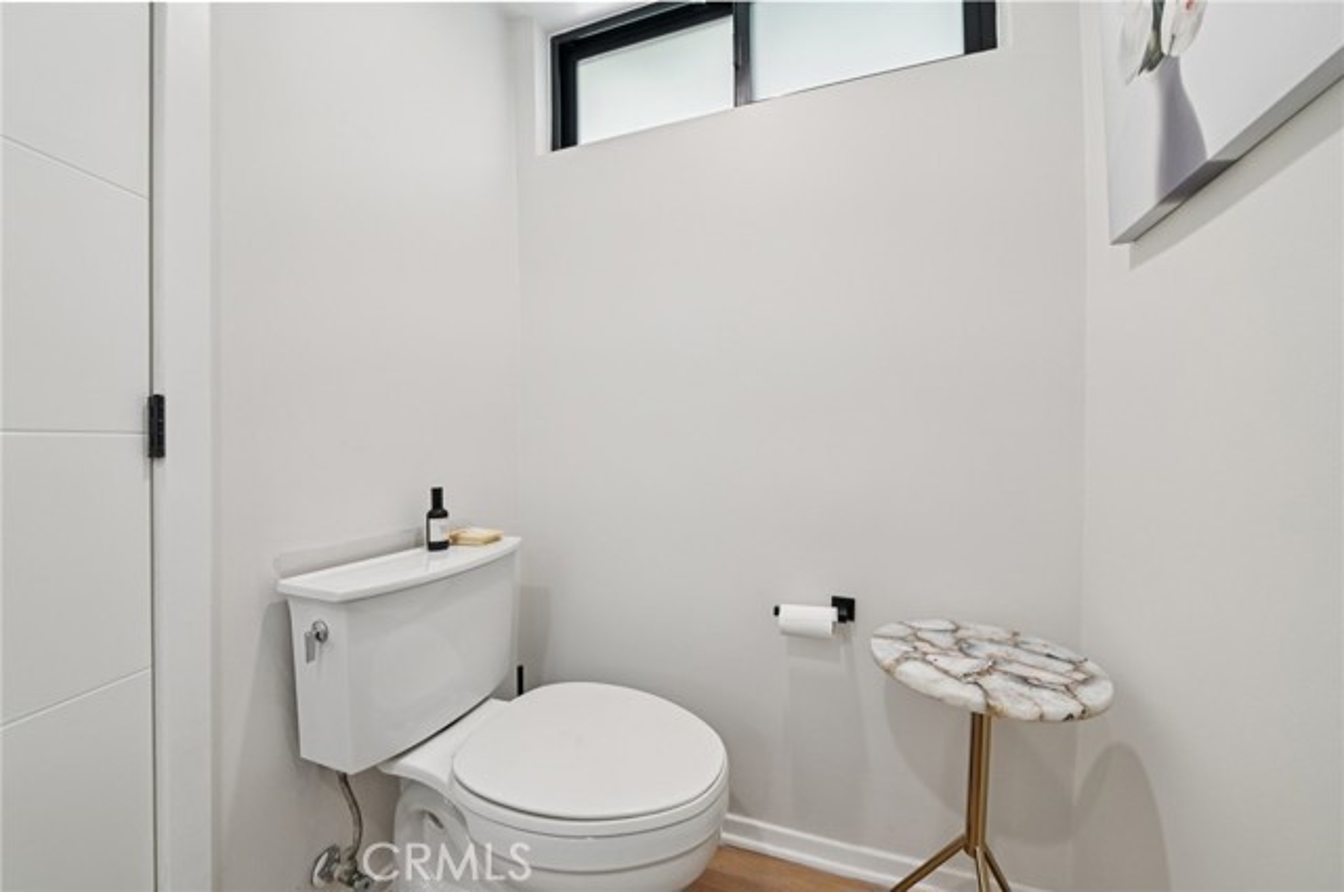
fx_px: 447
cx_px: 672
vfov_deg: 89.8
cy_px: 446
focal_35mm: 12
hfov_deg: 112.7
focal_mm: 12
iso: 250
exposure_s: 1/20
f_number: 8
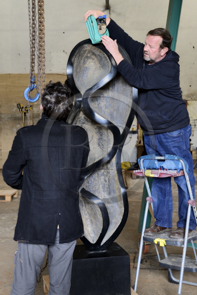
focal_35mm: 56
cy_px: 148
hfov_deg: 24.2
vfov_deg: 35.6
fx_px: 460
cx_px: 98
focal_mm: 56
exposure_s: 1/160
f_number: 5.6
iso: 1600
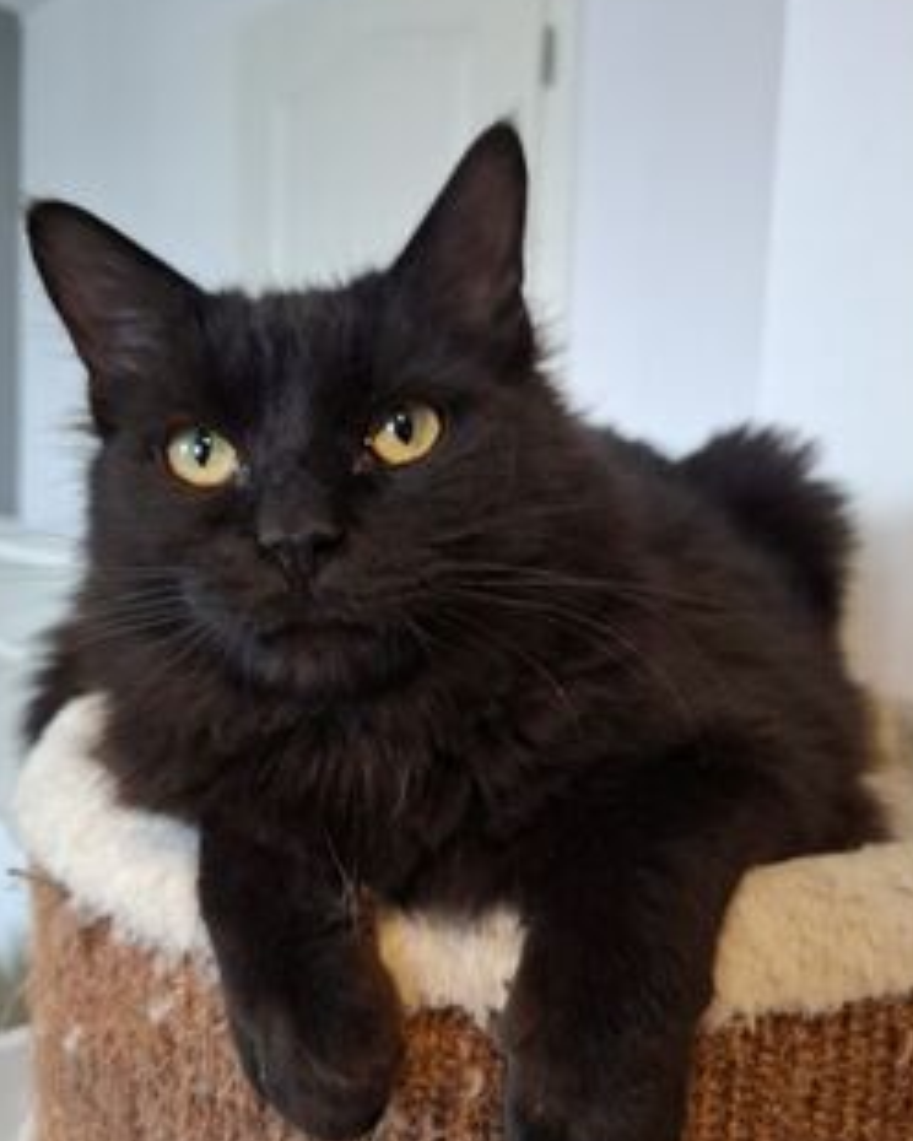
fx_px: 980
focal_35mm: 29
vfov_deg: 60.3
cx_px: 453
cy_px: 622
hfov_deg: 50.0
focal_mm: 5.54
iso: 400
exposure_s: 1/33
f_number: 1.8
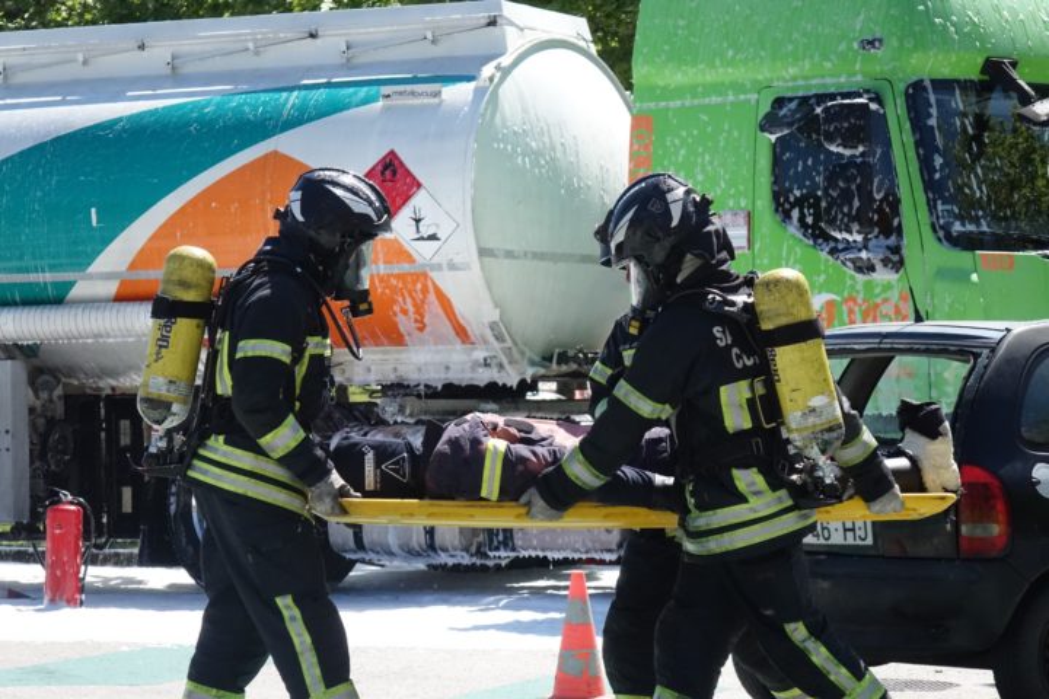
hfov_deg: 13.5
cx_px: 524
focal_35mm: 152
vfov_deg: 9.0
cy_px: 350
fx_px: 4429
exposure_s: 1/500
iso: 2000
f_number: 5.6
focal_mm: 55.65
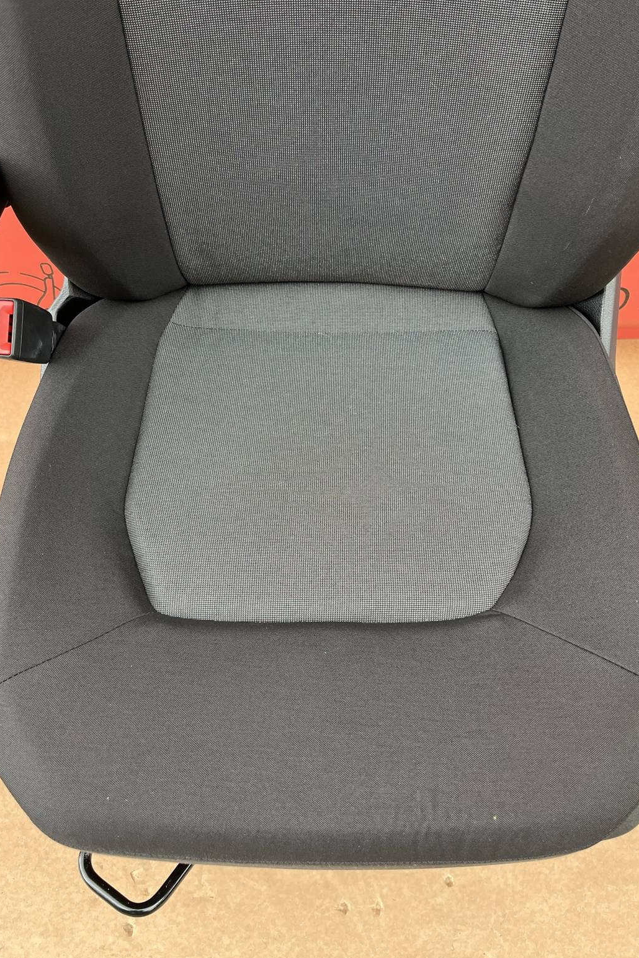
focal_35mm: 28
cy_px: 475
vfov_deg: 65.5
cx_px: 324
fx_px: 745
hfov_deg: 46.4
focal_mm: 5.1
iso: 125
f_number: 1.6
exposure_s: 1/100
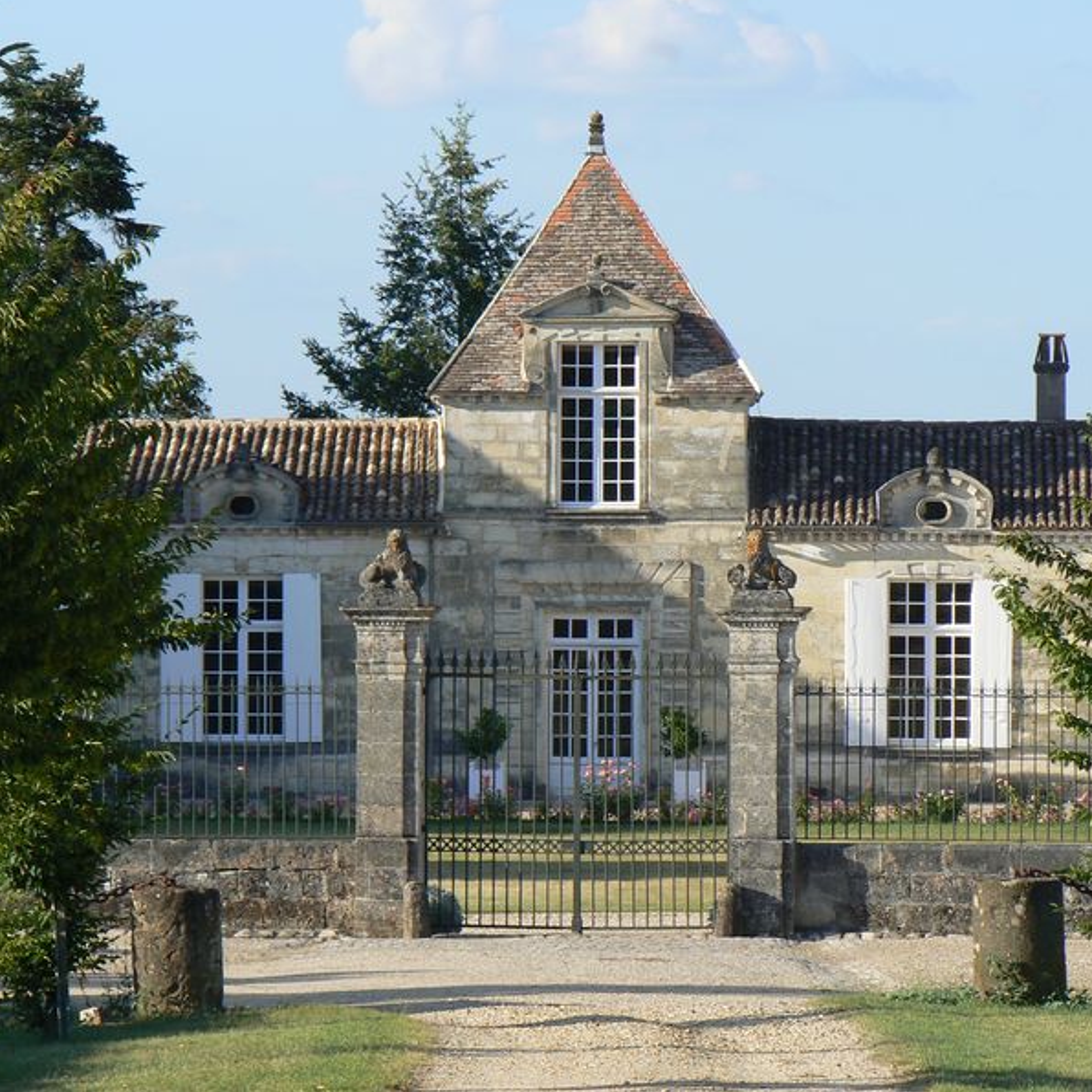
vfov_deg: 8.1
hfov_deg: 8.1
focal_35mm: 216
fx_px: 7709
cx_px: 572
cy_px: 544
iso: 80
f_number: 5.6
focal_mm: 30.4
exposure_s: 1/320
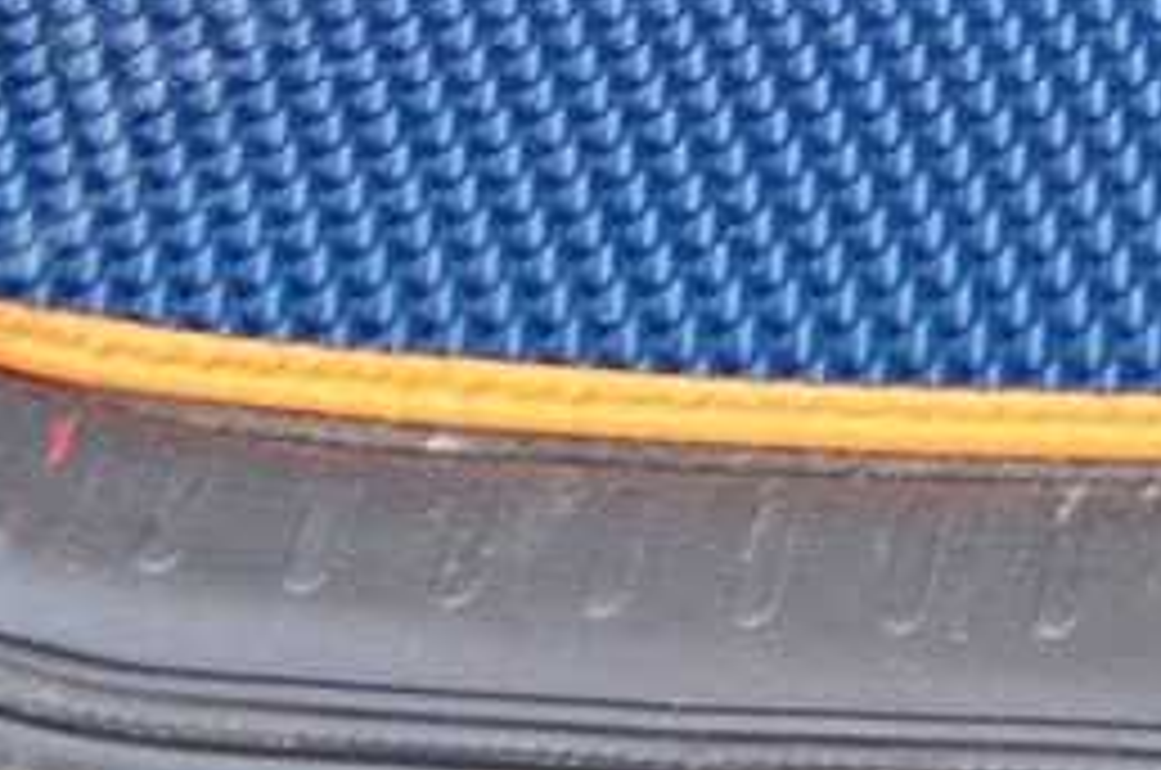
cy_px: -894
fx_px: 5762
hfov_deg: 10.3
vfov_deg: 7.3
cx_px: 2534
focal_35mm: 179
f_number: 8
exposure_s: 1/20
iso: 400
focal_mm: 22
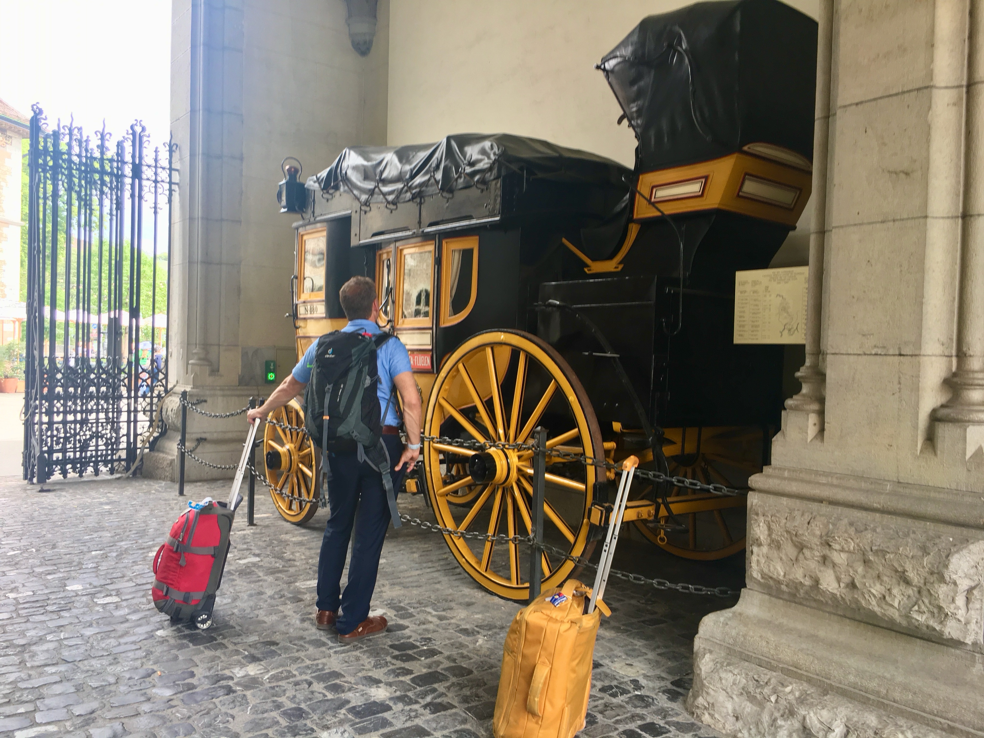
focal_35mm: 29
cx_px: 492
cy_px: 369
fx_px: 824
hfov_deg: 61.7
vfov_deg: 48.2
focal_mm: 4.15
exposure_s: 1/50
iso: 25
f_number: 2.2
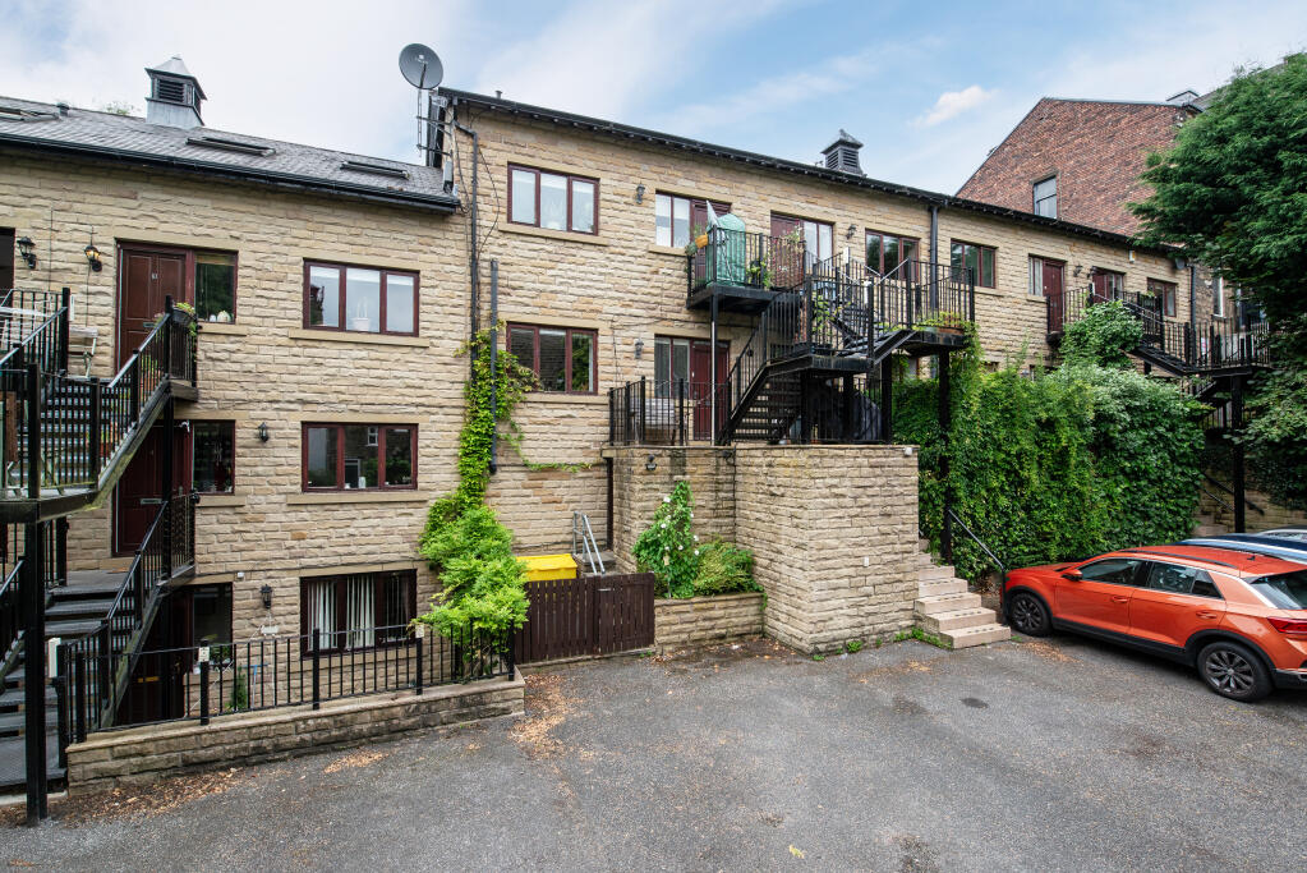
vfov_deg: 77.4
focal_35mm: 15
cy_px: 436
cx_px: 654
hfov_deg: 100.4
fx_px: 545
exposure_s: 1/320
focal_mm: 15
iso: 500
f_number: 8
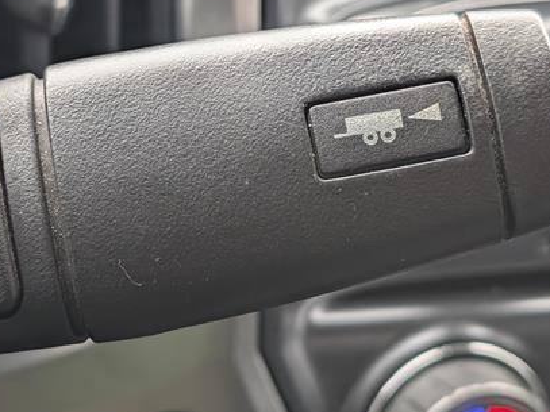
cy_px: 173
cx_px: 224
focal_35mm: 77
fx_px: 1223
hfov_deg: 25.3
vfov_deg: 19.1
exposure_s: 1/244
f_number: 1.68
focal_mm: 6.9
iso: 270
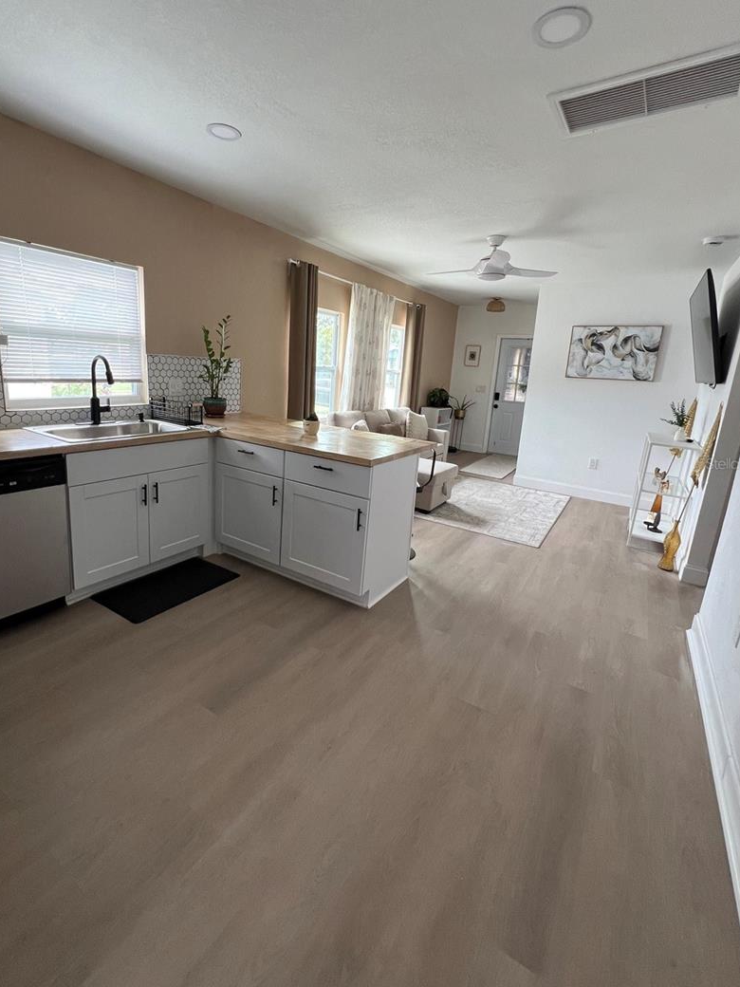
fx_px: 428
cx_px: 346
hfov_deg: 81.6
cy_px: 463
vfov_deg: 98.0
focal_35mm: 15
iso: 125
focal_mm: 1.57
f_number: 1.8
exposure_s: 1/99
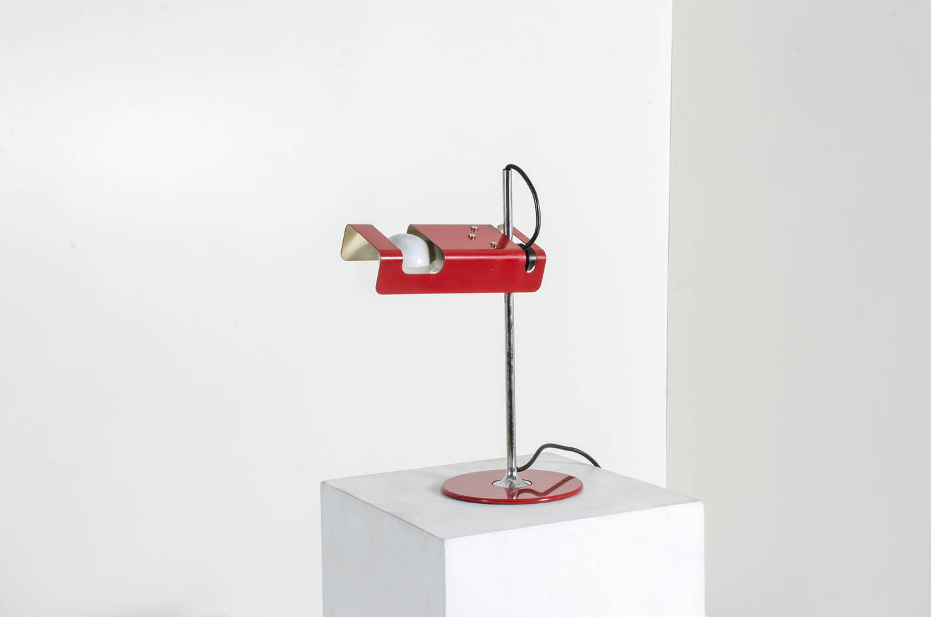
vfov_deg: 25.6
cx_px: 466
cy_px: 308
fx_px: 1355
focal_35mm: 52
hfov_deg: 37.9
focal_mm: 35
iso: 100
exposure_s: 1/160
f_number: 16
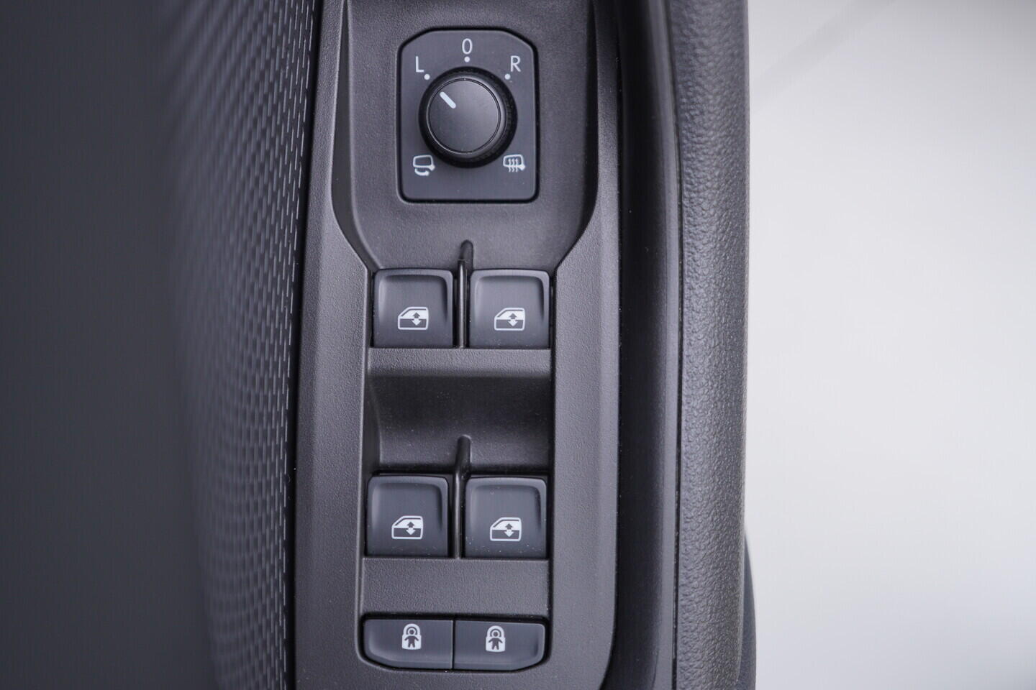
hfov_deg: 53.1
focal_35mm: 36
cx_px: 518
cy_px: 345
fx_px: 1036
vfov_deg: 36.9
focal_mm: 24
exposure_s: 1/40
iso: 160
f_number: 2.8
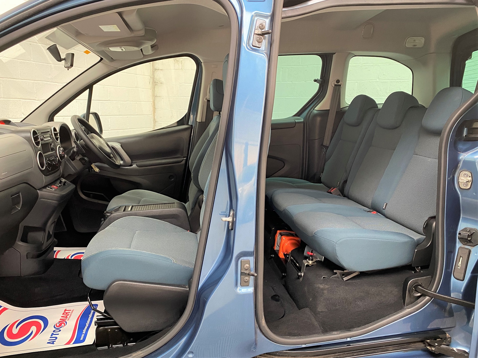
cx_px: 239
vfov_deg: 53.1
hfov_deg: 67.3
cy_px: 179
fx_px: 359
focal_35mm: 26
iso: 160
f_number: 1.8
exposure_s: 1/50
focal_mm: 4.25
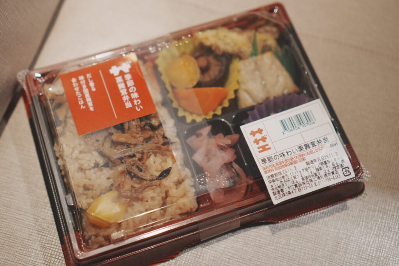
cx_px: 200
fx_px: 582
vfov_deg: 25.8
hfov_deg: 37.8
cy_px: 133
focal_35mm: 52
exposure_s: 1/250
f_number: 1.8
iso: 800
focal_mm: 35
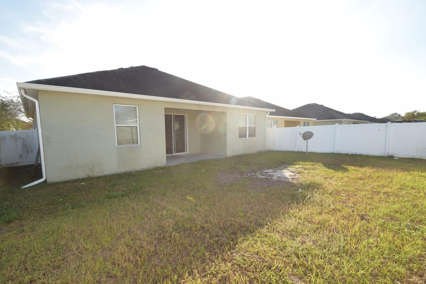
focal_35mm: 16
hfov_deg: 96.8
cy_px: 150
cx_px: 214
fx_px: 189
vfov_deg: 73.6
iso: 100
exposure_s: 1/200
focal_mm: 10
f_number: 6.3
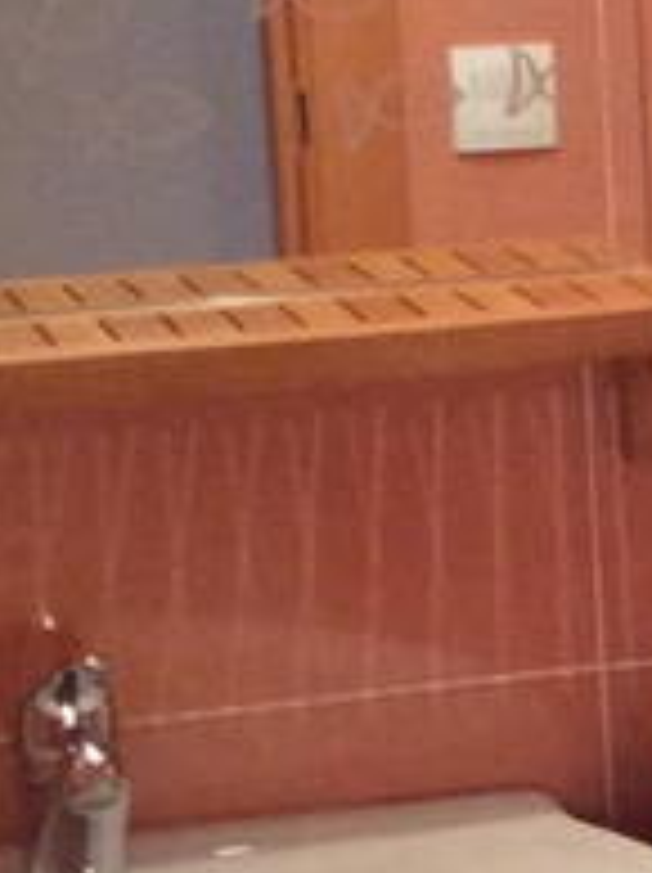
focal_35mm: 163
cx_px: 1171
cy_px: 418
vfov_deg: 12.1
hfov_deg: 8.7
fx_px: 4103
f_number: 2.4
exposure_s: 1/25
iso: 200
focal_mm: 3.3
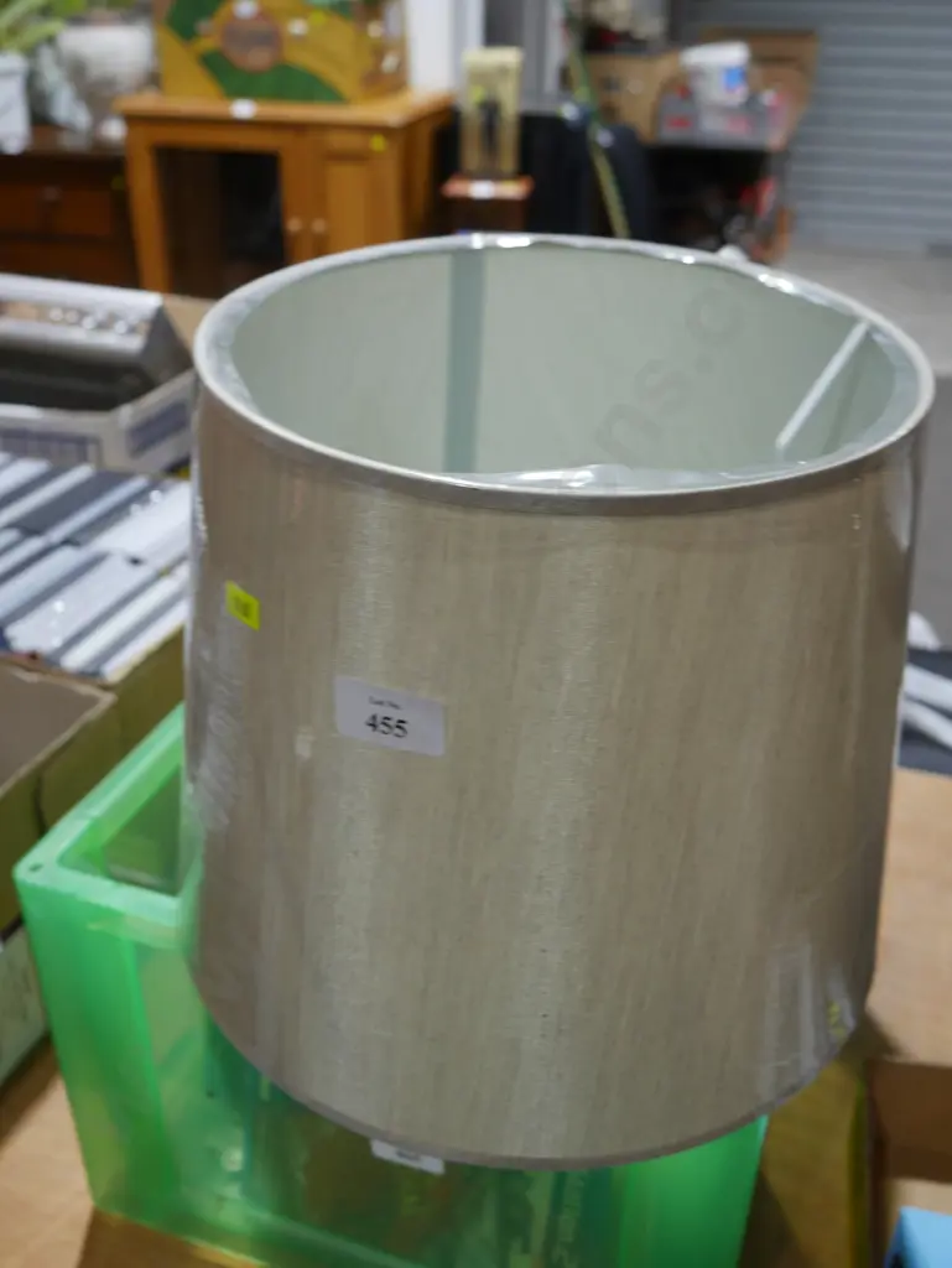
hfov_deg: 44.2
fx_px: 1172
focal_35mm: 32
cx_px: 476
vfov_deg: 56.8
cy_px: 634
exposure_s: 1/60
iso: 250
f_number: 3.6
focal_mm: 16
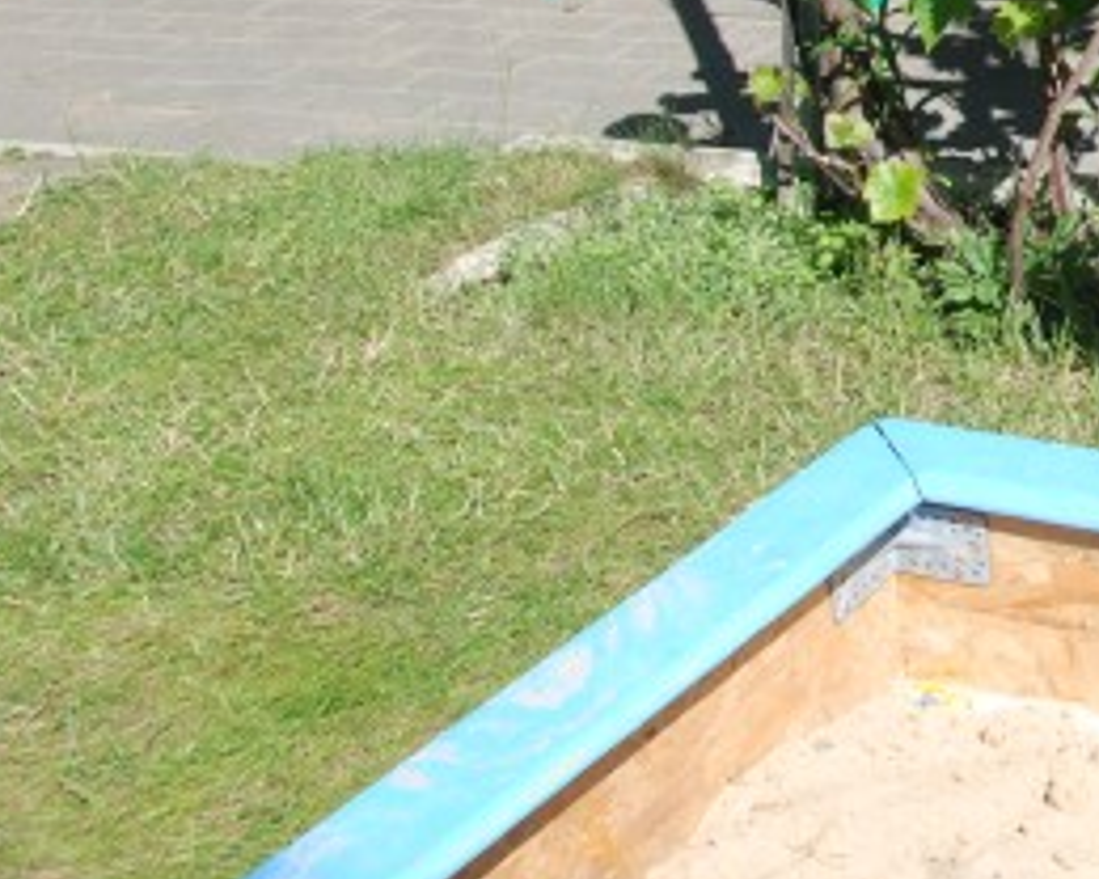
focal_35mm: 104
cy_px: -19
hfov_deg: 17.2
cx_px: 1496
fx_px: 3383
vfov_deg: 14.5
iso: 100
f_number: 7.1
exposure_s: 1/200
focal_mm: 24
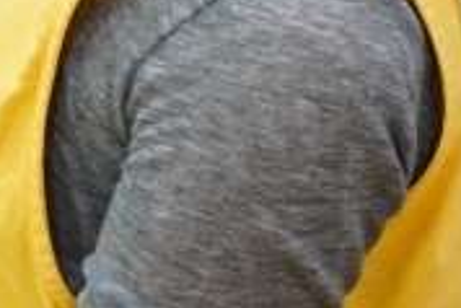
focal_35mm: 234
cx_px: 1551
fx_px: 2999
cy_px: 69
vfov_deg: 5.9
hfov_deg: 7.4
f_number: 5.6
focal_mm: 32
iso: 2500
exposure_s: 1/80
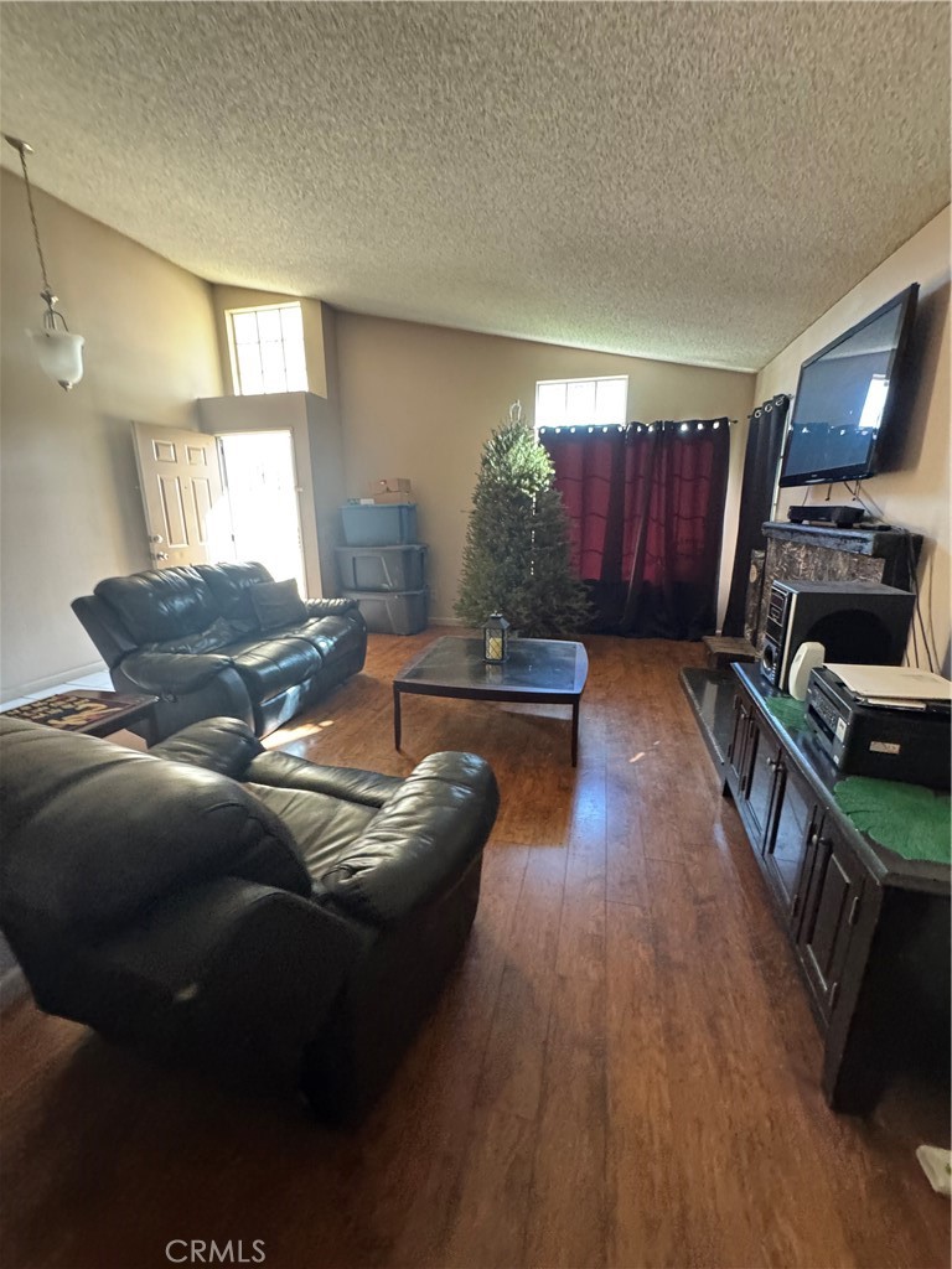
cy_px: 634
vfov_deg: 102.1
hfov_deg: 85.7
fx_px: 513
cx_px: 476
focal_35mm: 14
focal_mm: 2.22
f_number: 2.2
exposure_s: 1/60
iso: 800
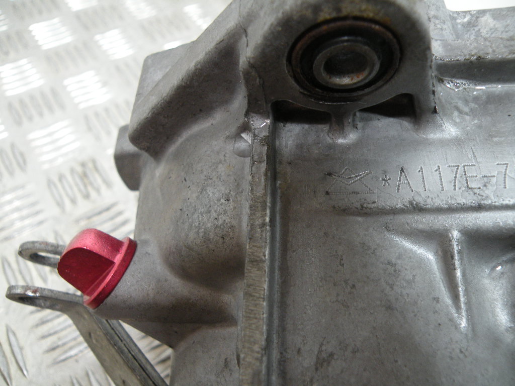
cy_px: 193
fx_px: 402
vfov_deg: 51.4
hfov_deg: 65.3
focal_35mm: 27
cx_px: 258
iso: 144
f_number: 2.8
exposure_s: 1/59.8
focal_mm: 4.7
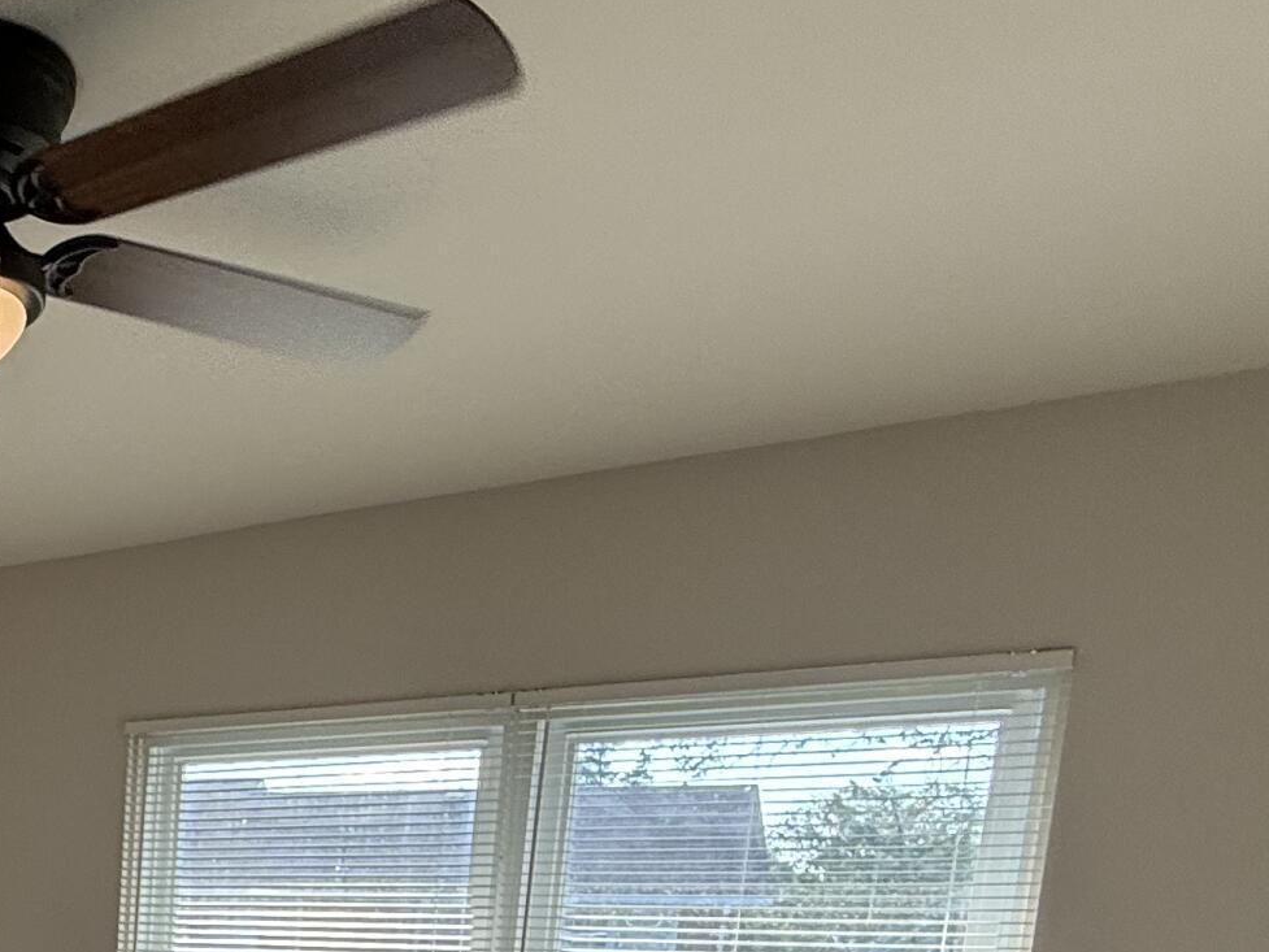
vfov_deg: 28.4
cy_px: 1196
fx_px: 1577
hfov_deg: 36.1
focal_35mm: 43
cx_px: -181
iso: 64
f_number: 2.2
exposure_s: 1/142
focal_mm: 2.22
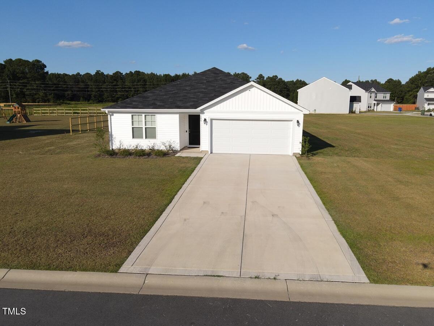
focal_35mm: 24
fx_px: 301
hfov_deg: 71.6
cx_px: 217
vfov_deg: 56.8
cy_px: 163
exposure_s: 1/1000
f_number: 2.8
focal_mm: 4.5
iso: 110
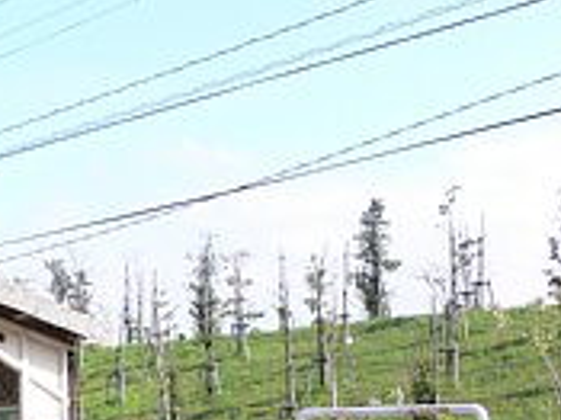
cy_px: 478
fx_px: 1296
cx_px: 29
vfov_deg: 17.7
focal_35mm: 80
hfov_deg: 23.6
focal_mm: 7.4
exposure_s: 1/160
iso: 80
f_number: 5.6
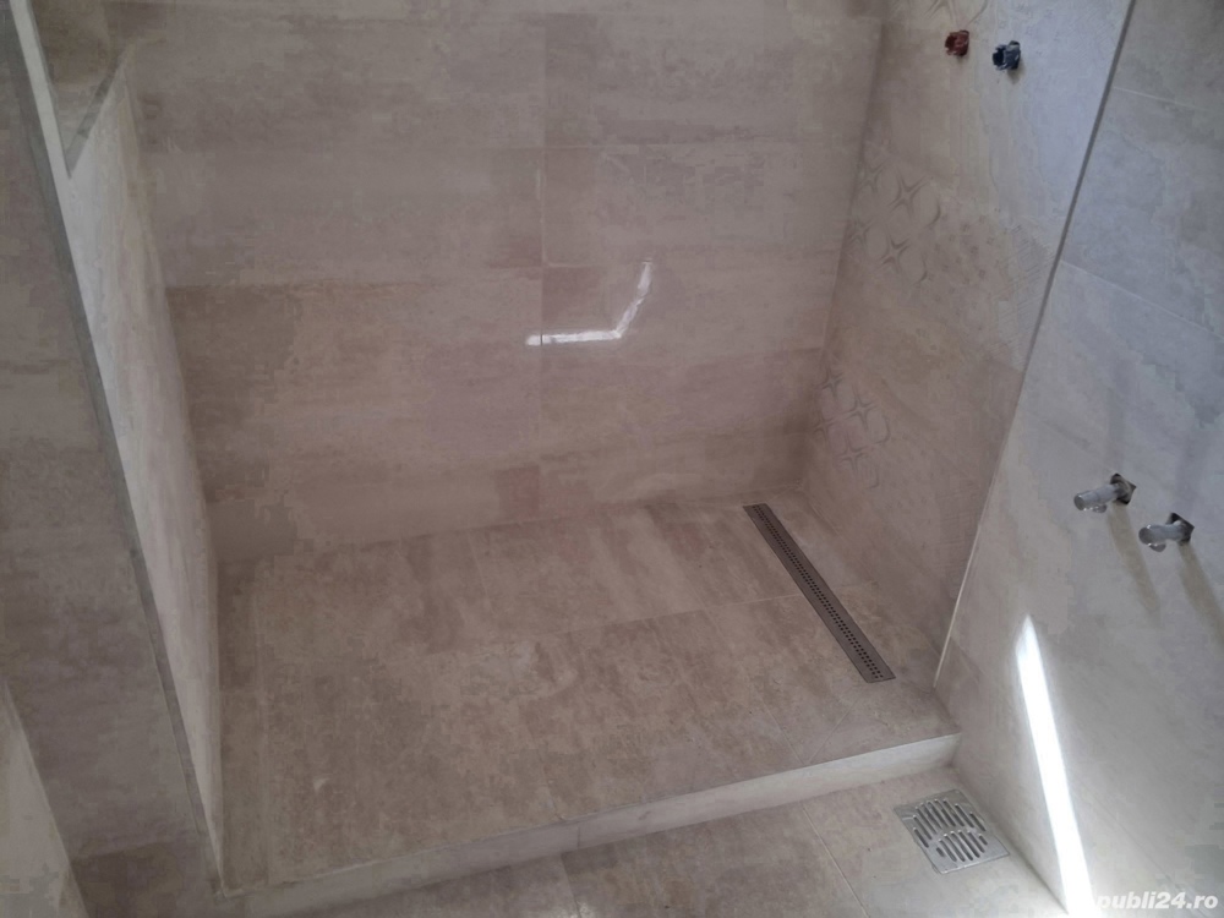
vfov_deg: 51.4
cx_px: 612
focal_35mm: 27
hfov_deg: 65.3
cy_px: 459
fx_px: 955
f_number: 1.8
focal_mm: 4
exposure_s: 1/50
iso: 250
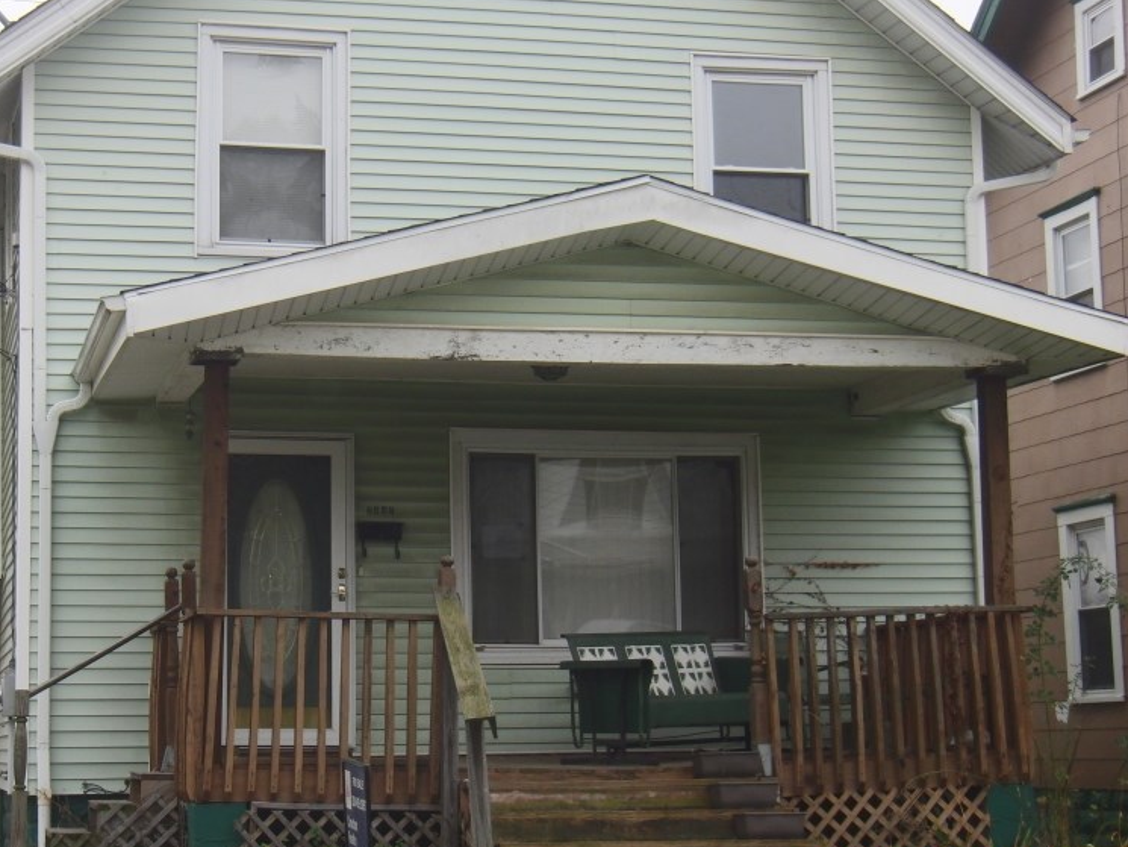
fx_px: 2151
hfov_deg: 29.2
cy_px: 409
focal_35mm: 66
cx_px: 379
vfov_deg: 22.3
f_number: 4
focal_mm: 8.4
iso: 100
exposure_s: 1/160
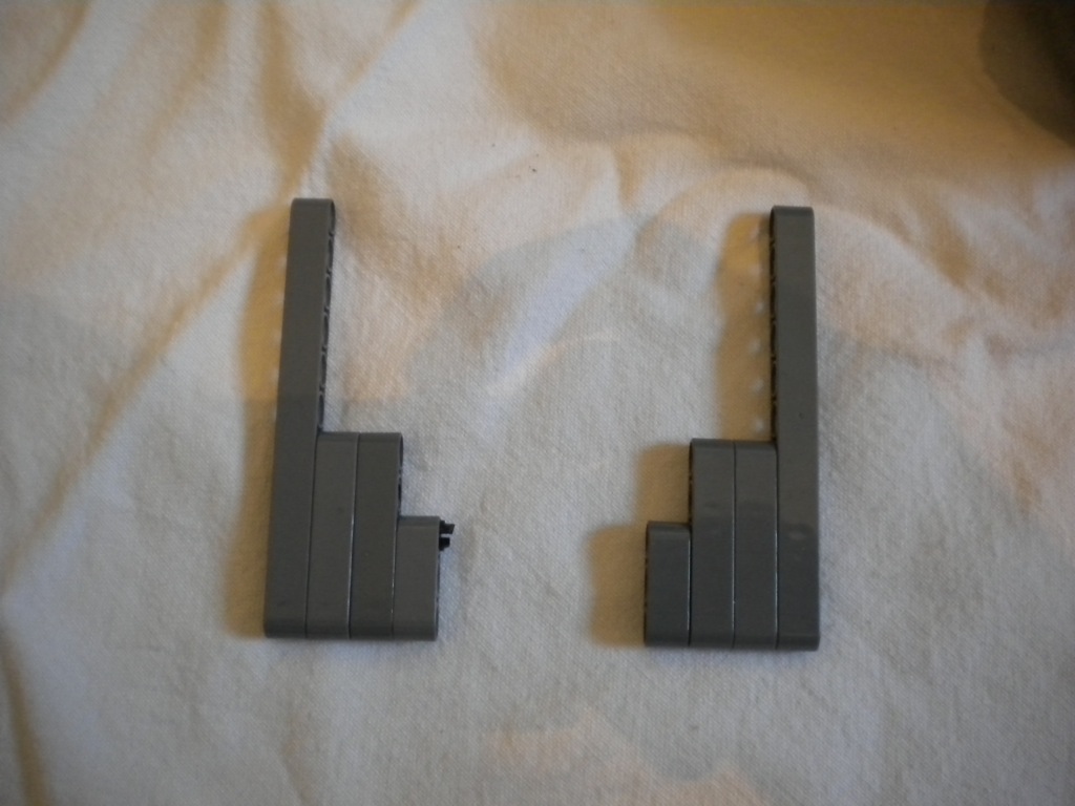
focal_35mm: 35
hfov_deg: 52.6
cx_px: 538
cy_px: 403
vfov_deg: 40.7
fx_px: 1087
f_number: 3.1
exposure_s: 1/38.5
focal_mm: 6.3
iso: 400
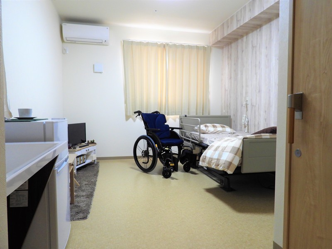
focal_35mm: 24
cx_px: 166
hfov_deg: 71.6
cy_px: 124
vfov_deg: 56.8
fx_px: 230
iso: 180
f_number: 2.8
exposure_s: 1/30
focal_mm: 4.3
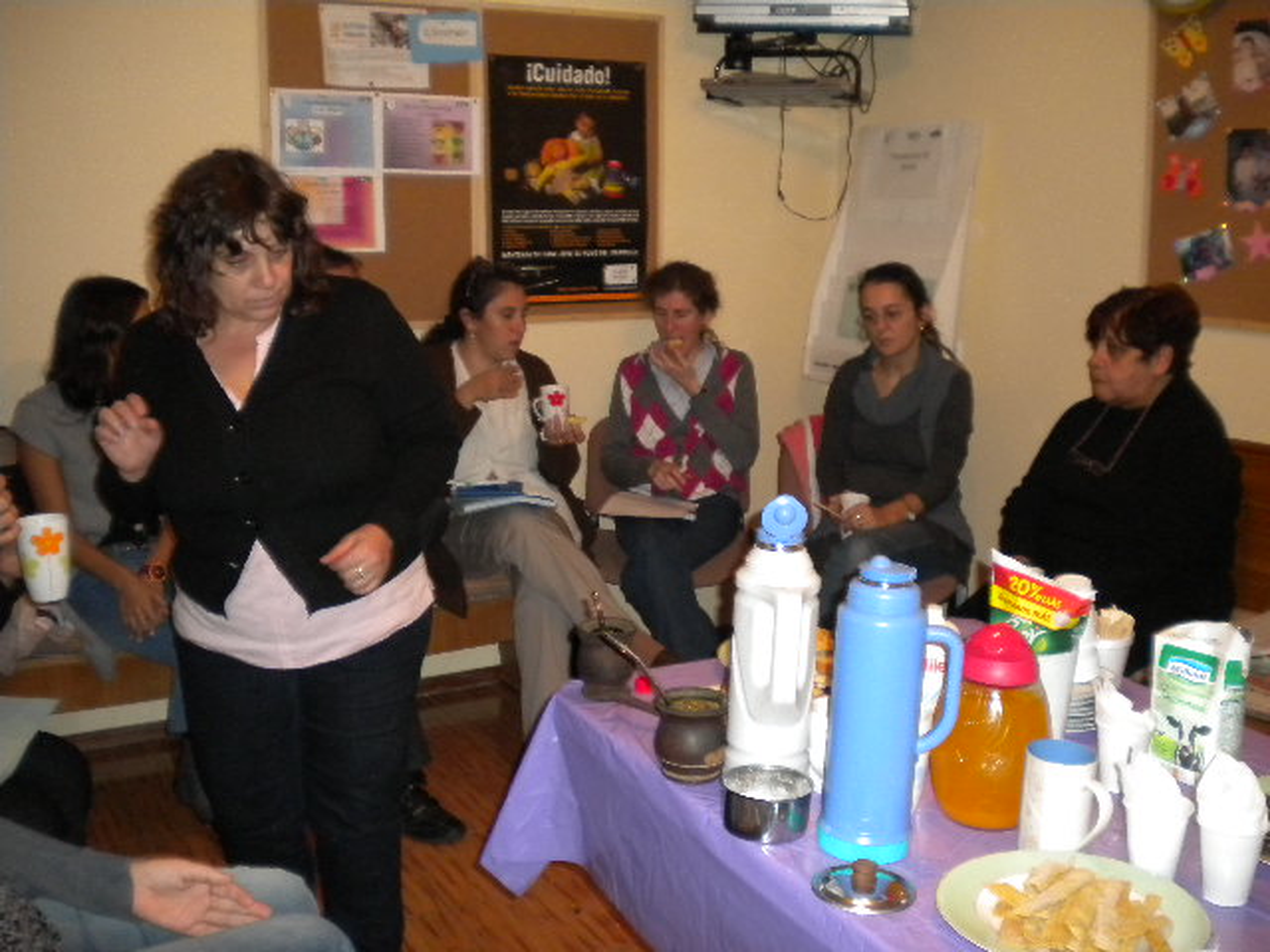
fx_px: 1284
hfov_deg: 52.6
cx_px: 635
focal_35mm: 35
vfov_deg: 40.7
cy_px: 476
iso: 400
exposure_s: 1/30
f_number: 3.1
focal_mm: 6.3
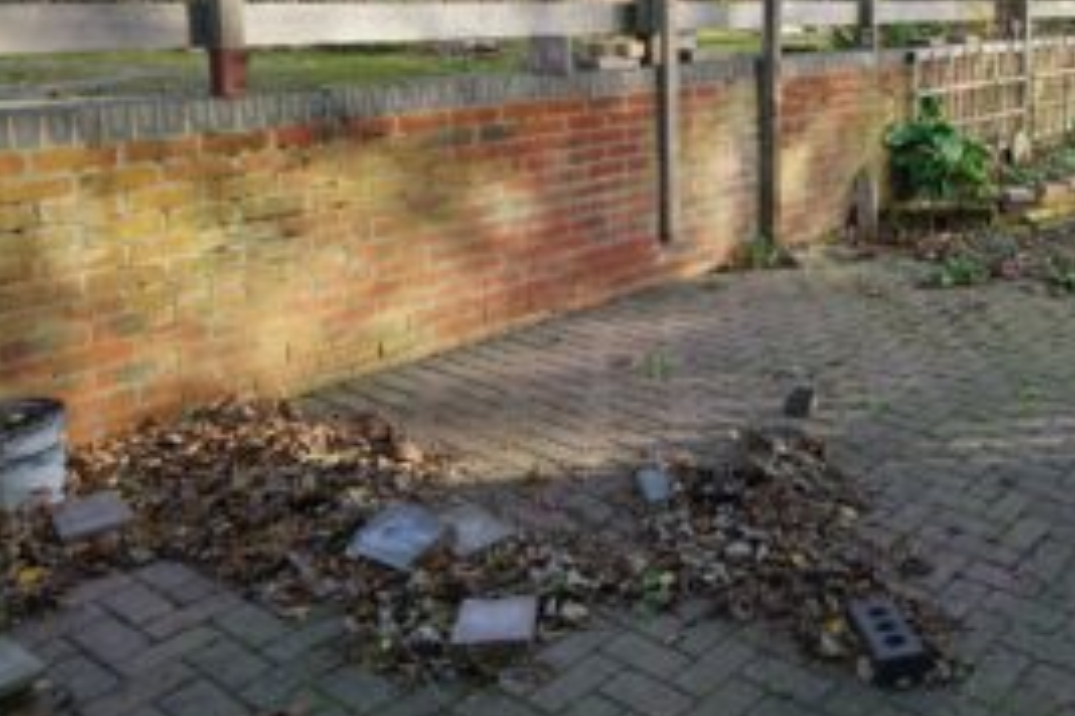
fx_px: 1075
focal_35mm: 36
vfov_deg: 35.7
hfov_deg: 49.7
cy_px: 149
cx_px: 874
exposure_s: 1/80
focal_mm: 16
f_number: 5
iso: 100
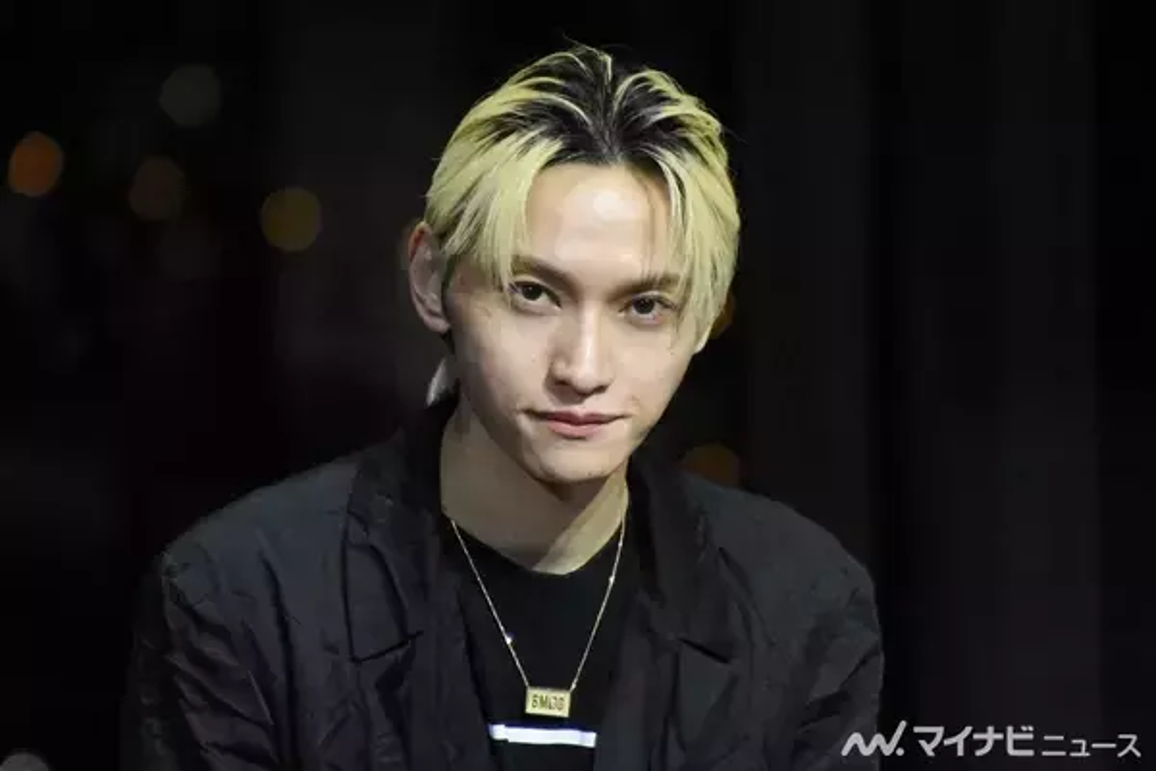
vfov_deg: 3.1
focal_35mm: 450
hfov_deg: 4.6
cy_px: 386
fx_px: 14449
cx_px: 578
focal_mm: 300
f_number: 6.3
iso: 8000
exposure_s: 1/500
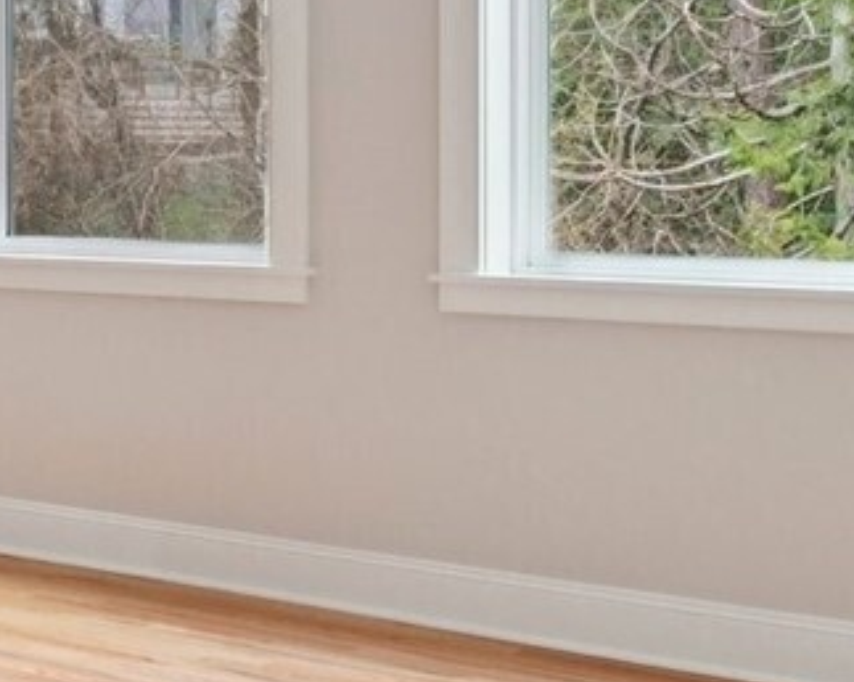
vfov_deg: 19.3
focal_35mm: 79
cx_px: -493
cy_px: 200
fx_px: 1996
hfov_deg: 20.1
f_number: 8
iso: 1600
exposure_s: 1/80
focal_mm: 16
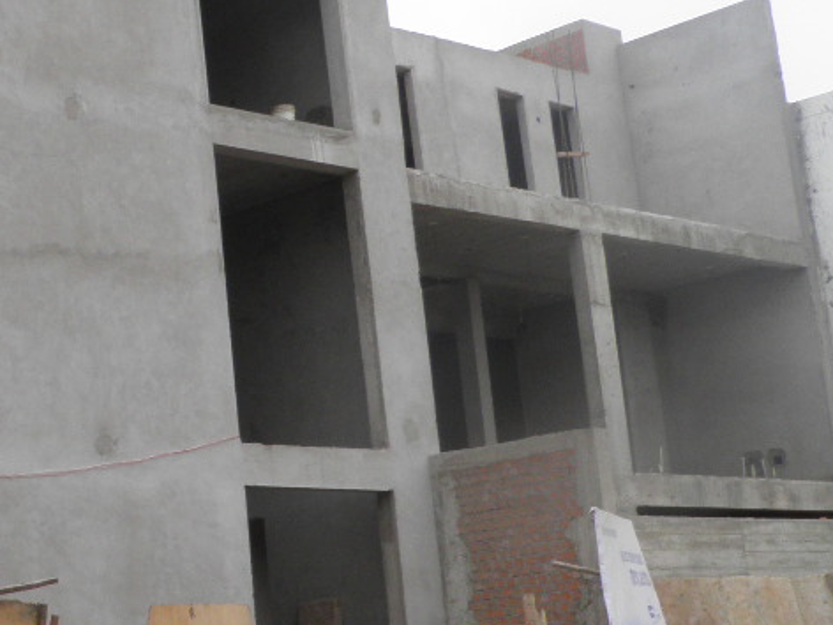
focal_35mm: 76
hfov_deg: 23.0
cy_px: 281
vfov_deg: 19.4
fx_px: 1829
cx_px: -226
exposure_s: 1/60
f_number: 5.7
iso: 50
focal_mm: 4.9
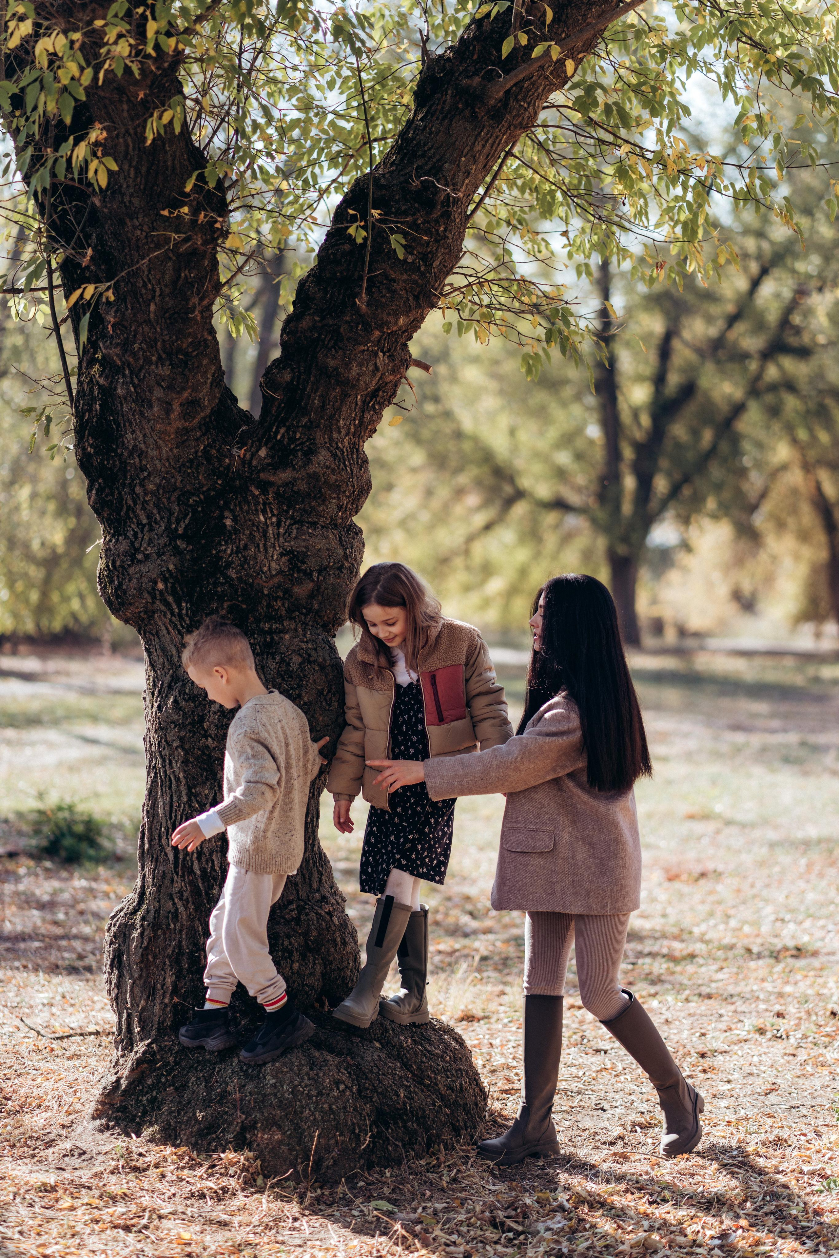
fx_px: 2971
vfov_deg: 23.9
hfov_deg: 16.1
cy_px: 629
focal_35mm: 85
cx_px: 420
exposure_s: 1/1000
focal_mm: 85
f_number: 1.8
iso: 125
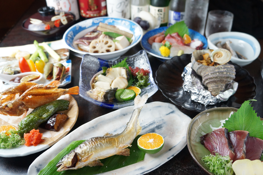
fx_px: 219
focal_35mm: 30
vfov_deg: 43.5
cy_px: 88
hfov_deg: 62.0
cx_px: 132
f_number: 4
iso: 800
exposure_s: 1/60
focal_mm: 20
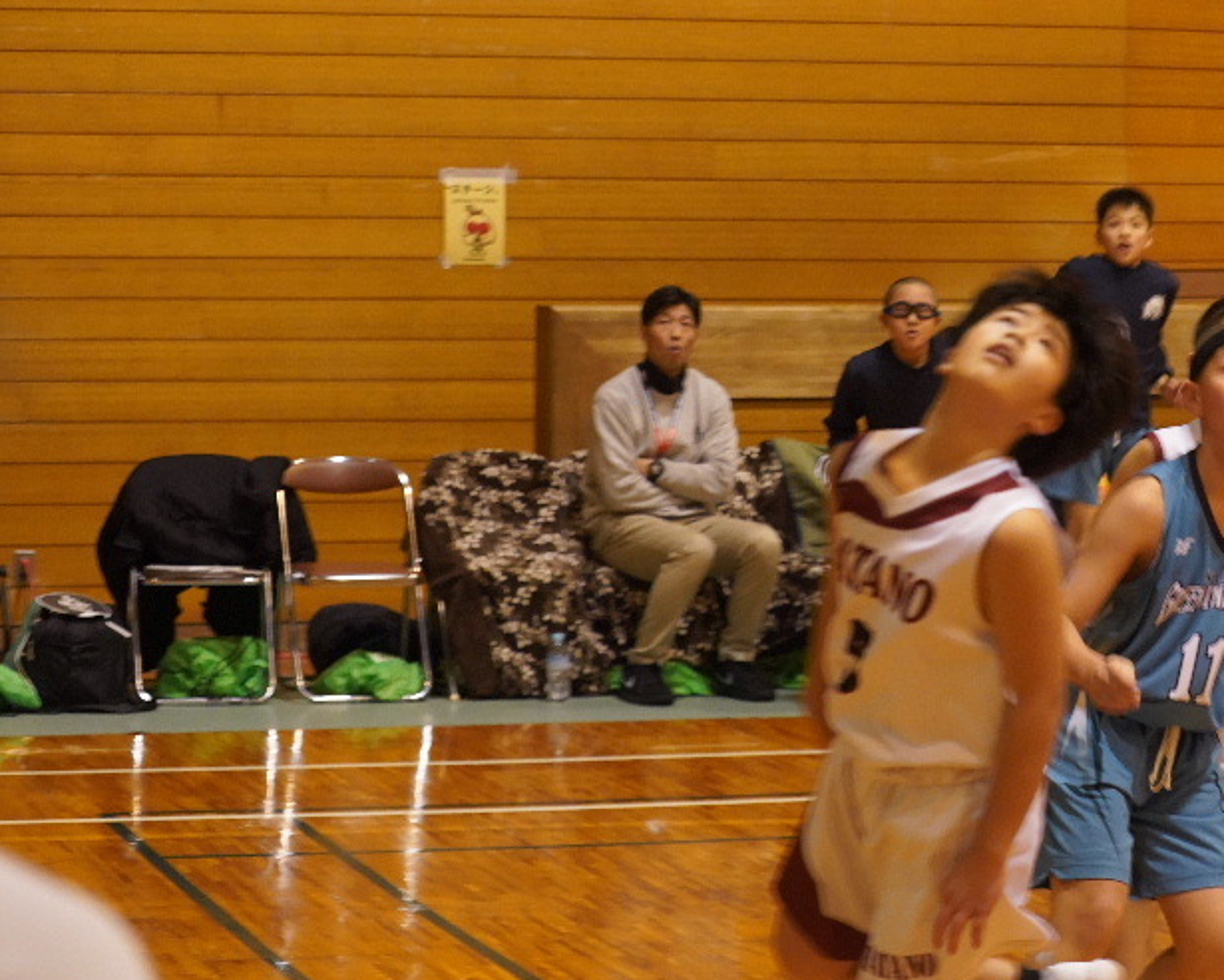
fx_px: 4564
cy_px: 214
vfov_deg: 12.2
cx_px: 1172
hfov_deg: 15.1
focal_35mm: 126
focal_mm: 70
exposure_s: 1/160
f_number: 4
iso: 5000
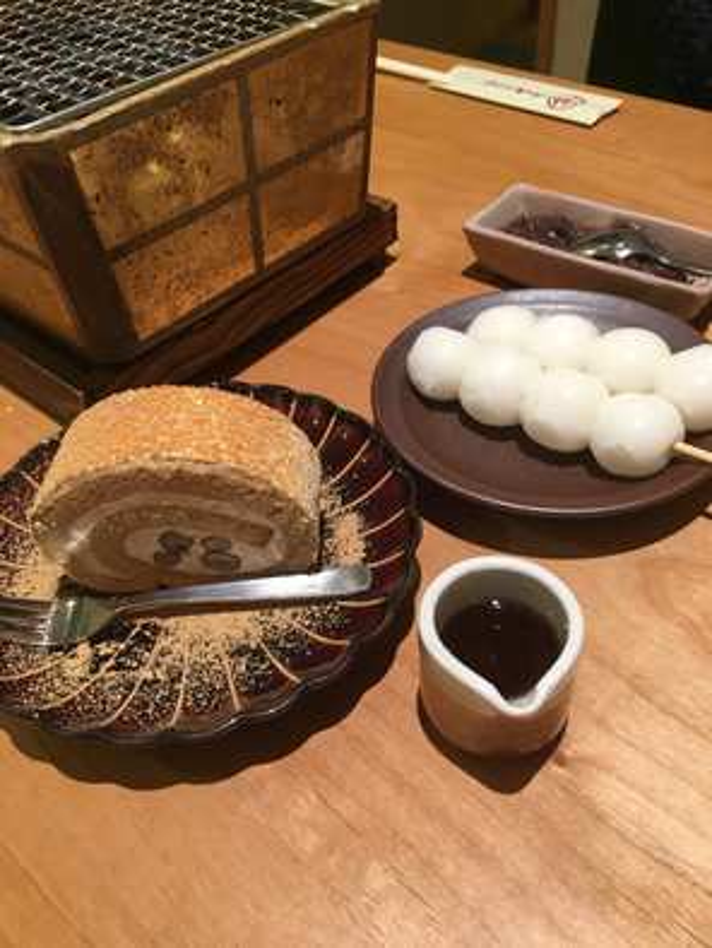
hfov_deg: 48.3
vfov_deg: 61.6
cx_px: 356
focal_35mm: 29
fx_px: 794
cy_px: 474
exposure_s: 1/30
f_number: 2.2
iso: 64
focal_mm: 4.15
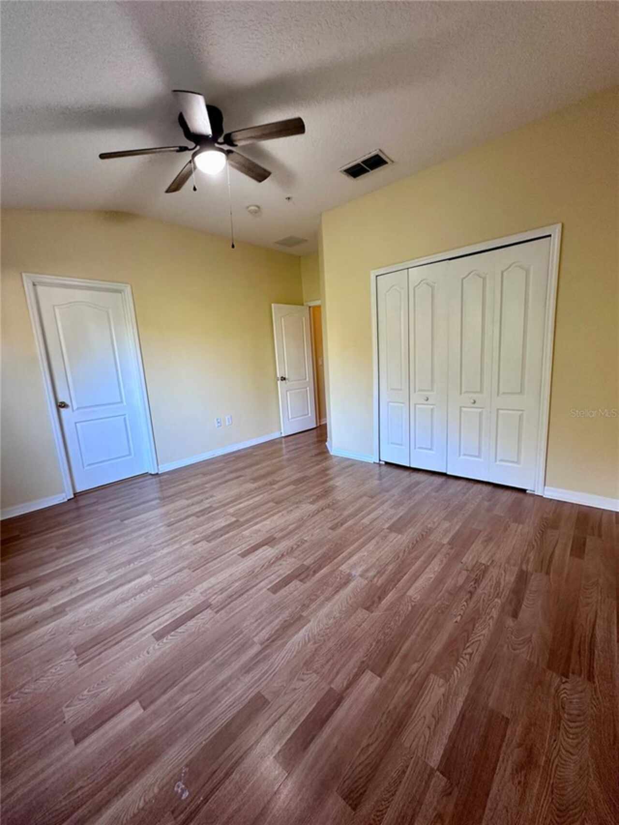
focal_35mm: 14
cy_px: 412
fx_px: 334
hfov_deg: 85.7
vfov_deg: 102.1
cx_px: 310
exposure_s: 1/60
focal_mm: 2.22
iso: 160
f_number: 2.2
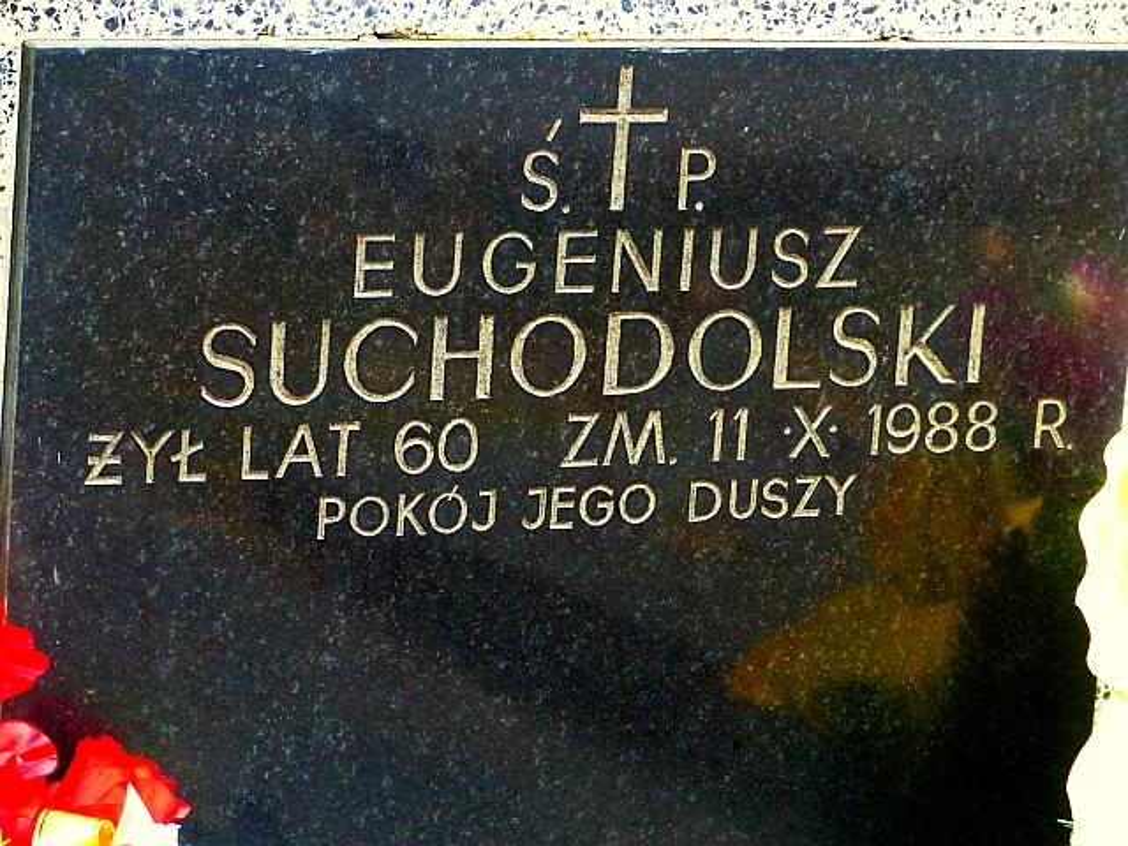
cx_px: 564
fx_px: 4790
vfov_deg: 10.1
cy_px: 423
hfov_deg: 13.4
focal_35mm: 147
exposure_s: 1/25
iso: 400
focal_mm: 26.5
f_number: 2.8
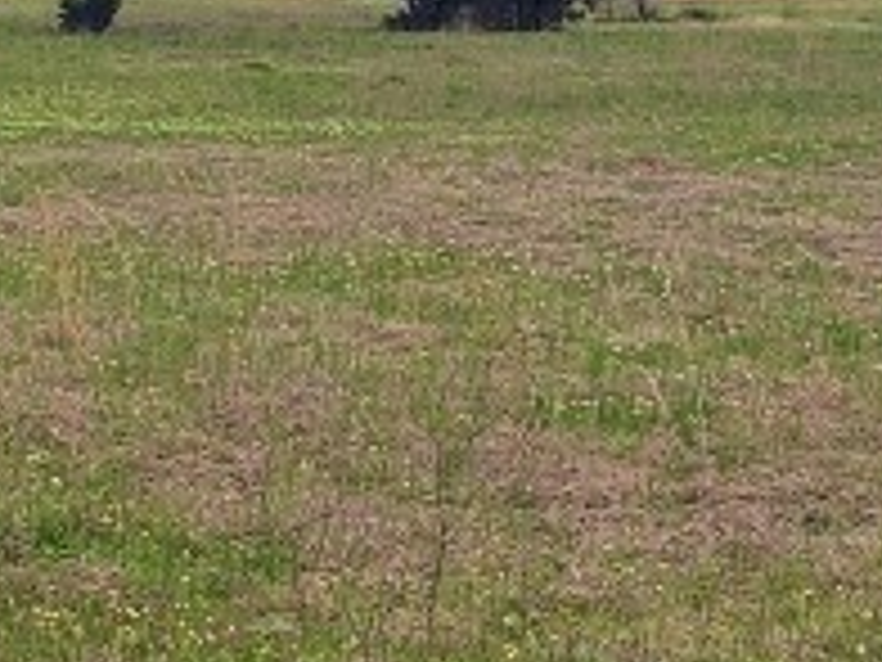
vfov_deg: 10.9
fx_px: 3465
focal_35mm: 136
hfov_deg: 14.5
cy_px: 338
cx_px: 302
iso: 50
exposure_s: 1/1291
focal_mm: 4.3
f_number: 2.4
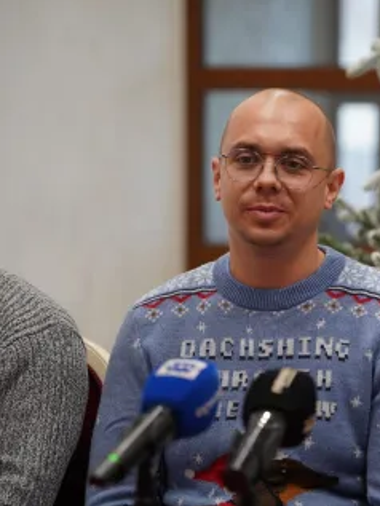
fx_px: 2238
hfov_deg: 9.7
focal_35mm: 153
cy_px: 254
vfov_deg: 12.9
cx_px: 307
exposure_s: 1/160
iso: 250
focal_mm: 105
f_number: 2.8
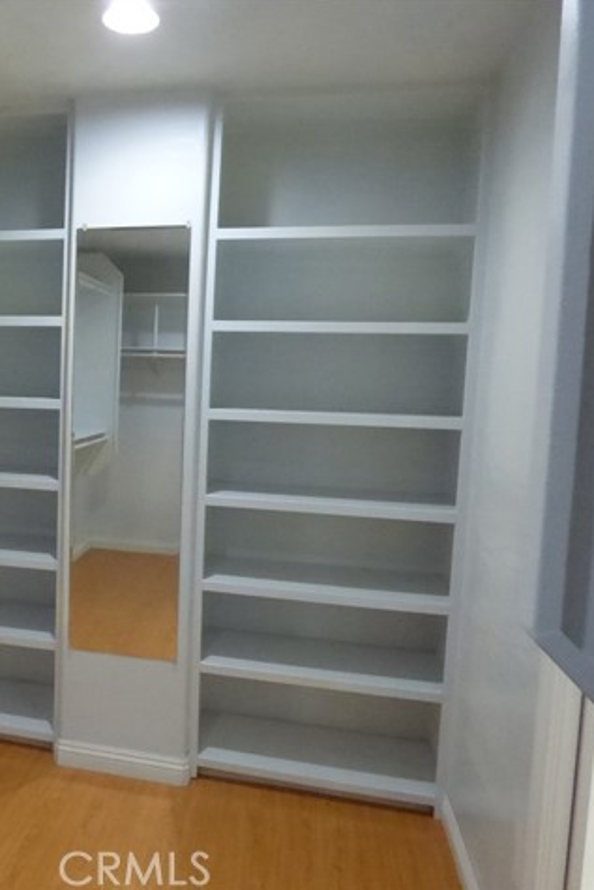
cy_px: 446
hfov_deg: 43.9
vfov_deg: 65.5
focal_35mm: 28
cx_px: 105
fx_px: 692
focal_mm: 3.58
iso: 1600
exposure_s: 1/160
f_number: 2.8
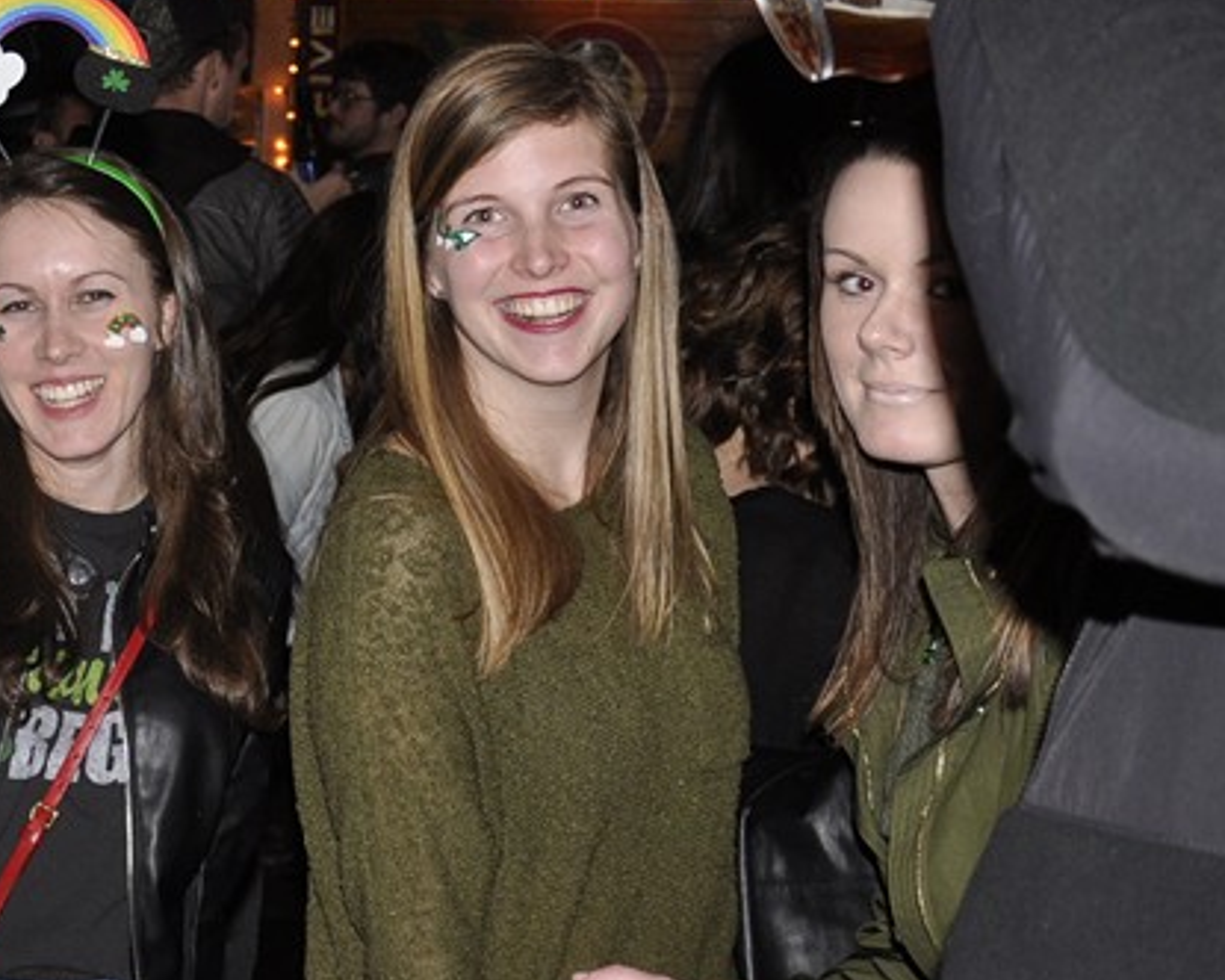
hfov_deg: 25.7
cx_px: 68
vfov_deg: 21.5
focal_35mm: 71
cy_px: 369
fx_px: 2579
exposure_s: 1/60
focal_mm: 21
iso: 400
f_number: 3.8
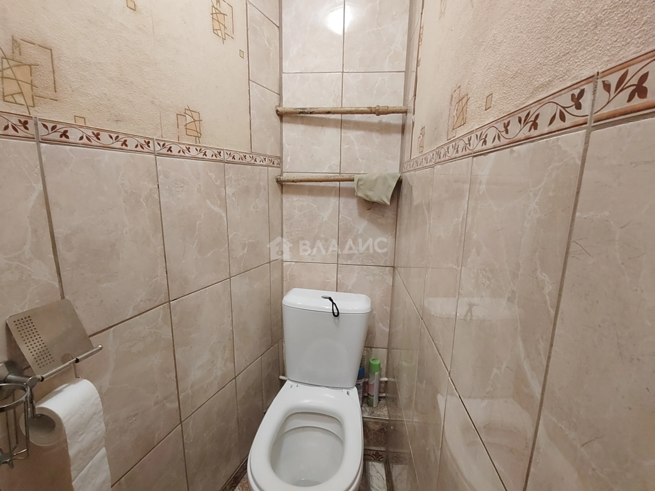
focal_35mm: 16
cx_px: 328
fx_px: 303
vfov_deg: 78.1
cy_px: 246
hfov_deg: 94.5
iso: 469
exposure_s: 1/20
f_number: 2.2
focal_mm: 1.68
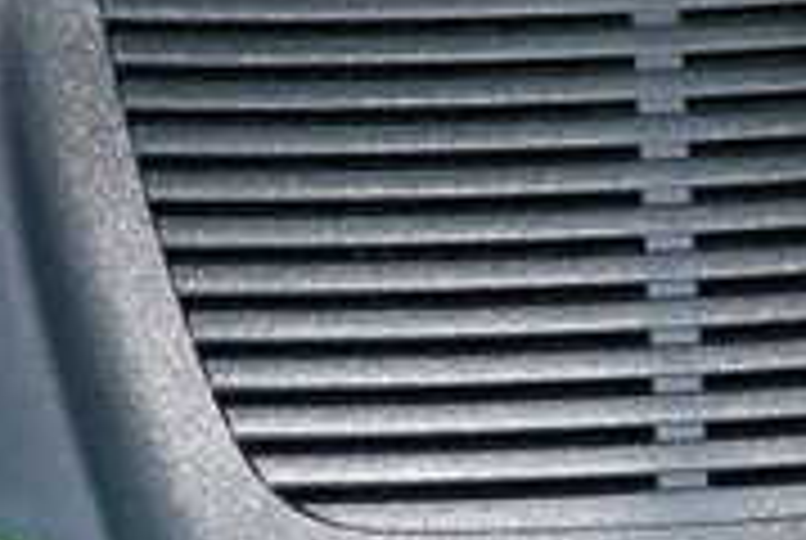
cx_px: 653
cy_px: 90
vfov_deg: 15.6
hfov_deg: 23.0
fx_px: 1951
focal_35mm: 87
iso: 200
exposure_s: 1/30
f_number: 5.6
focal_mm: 4.5
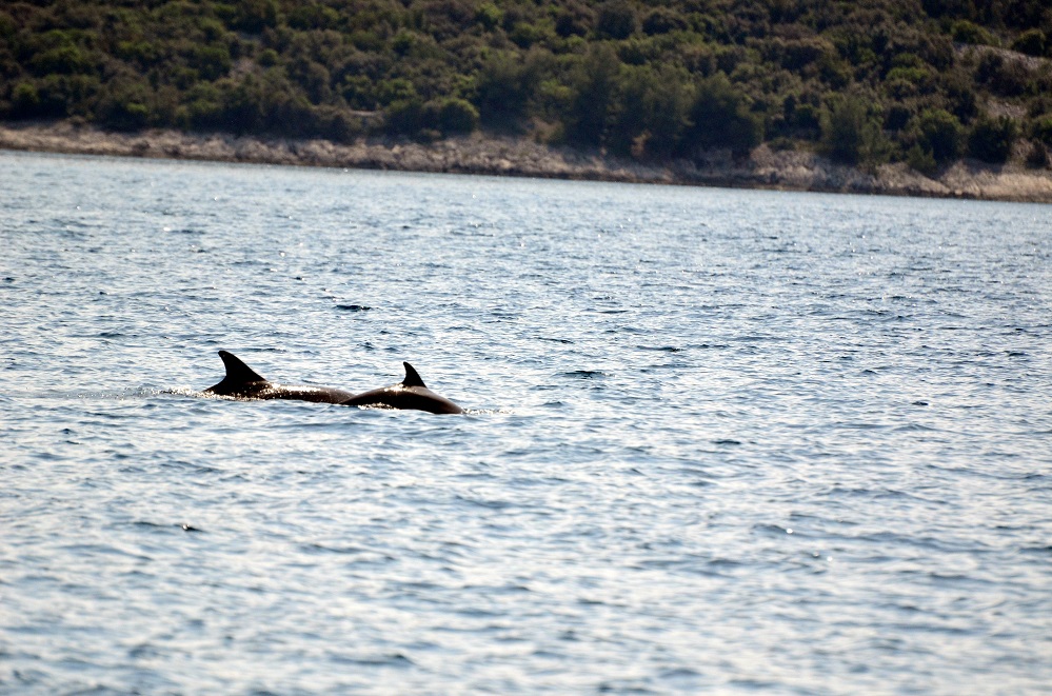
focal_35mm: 450
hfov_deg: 4.6
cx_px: 526
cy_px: 348
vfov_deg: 3.0
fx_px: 13119
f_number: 5.6
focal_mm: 300
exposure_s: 1/5000
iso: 800
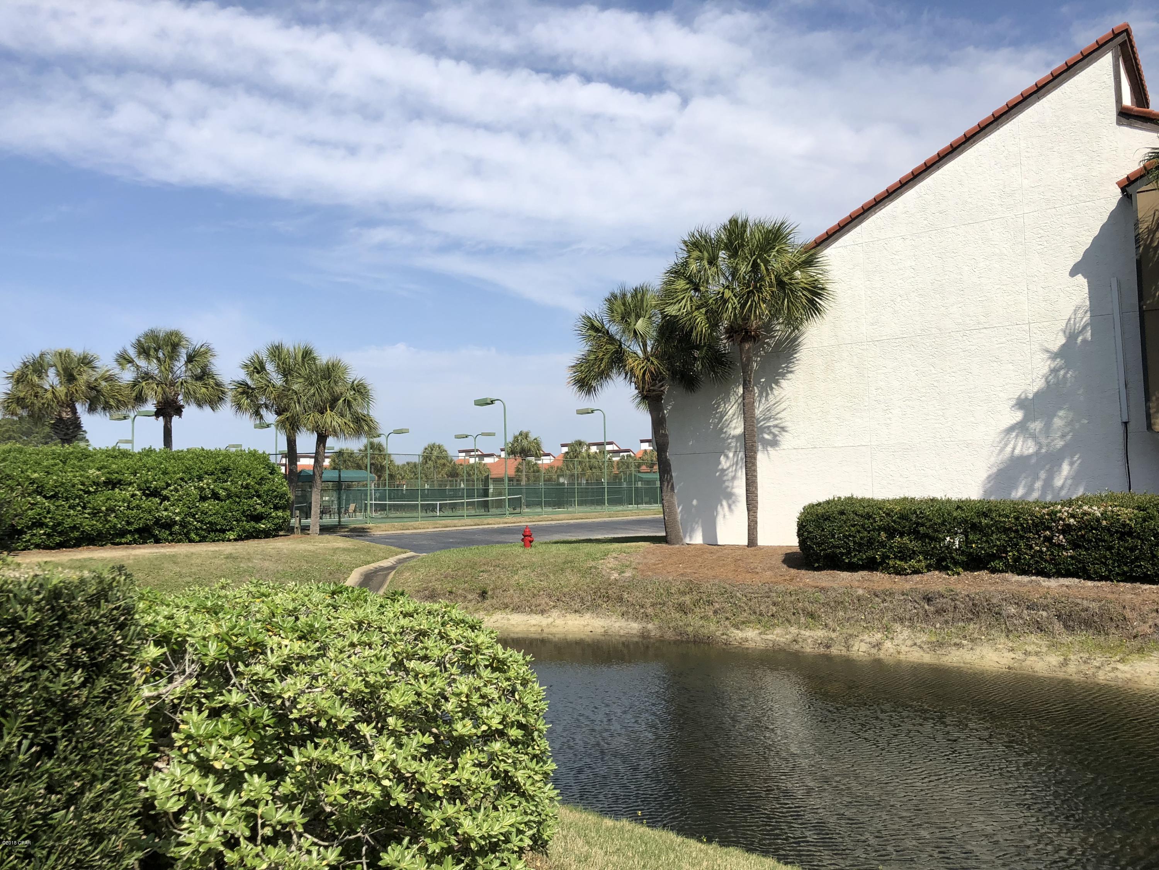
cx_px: 580
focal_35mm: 28
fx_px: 937
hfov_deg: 63.4
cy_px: 435
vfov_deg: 49.7
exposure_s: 1/3436
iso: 25
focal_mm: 3.99
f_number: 1.8
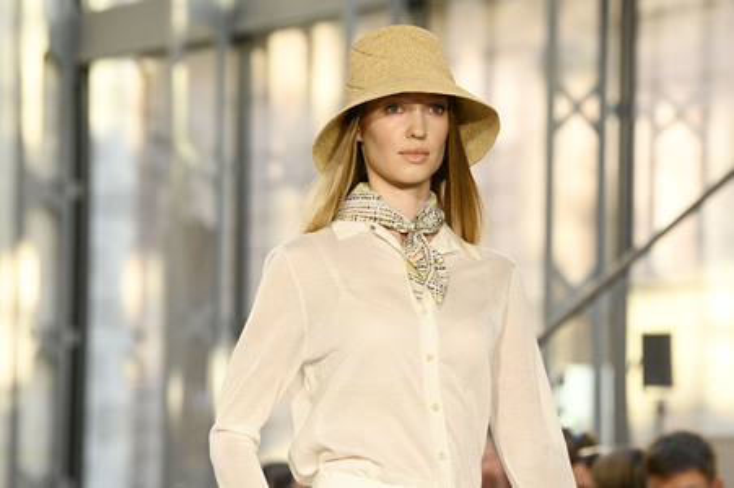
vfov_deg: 6.9
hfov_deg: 10.3
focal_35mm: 200
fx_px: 4075
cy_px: 244
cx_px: 367
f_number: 7.1
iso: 5000
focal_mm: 200
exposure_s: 1/640
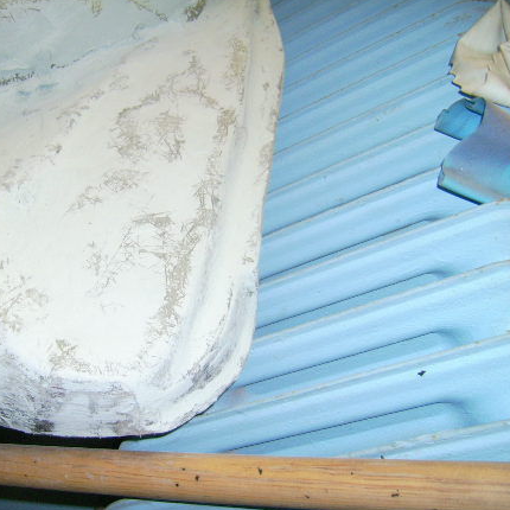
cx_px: 159
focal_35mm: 46
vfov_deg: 36.8
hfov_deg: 36.3
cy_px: 260
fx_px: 767
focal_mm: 5.95
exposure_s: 1/60
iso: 100
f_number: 2.8
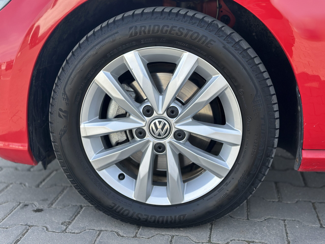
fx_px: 451
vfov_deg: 30.3
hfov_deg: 39.7
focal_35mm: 48
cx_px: 162
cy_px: 122
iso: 80
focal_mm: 6.86
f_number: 1.78
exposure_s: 1/1030
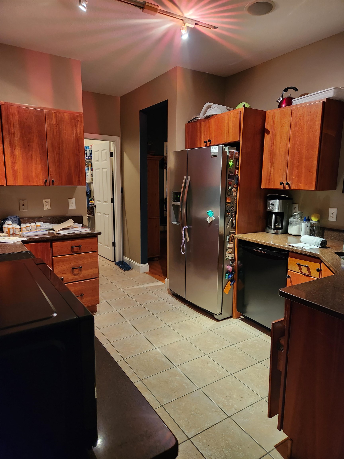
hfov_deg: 58.9
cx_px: 172
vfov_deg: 73.9
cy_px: 230
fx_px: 305
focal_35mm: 23
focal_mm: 5.4
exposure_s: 1/30
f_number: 1.8
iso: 640
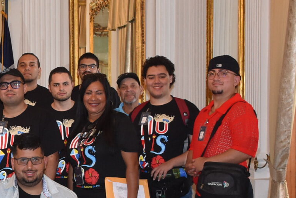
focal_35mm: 109
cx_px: -72
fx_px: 897
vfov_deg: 12.5
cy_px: 150
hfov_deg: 17.7
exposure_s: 1/60
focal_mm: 22
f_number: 3.5
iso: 1250
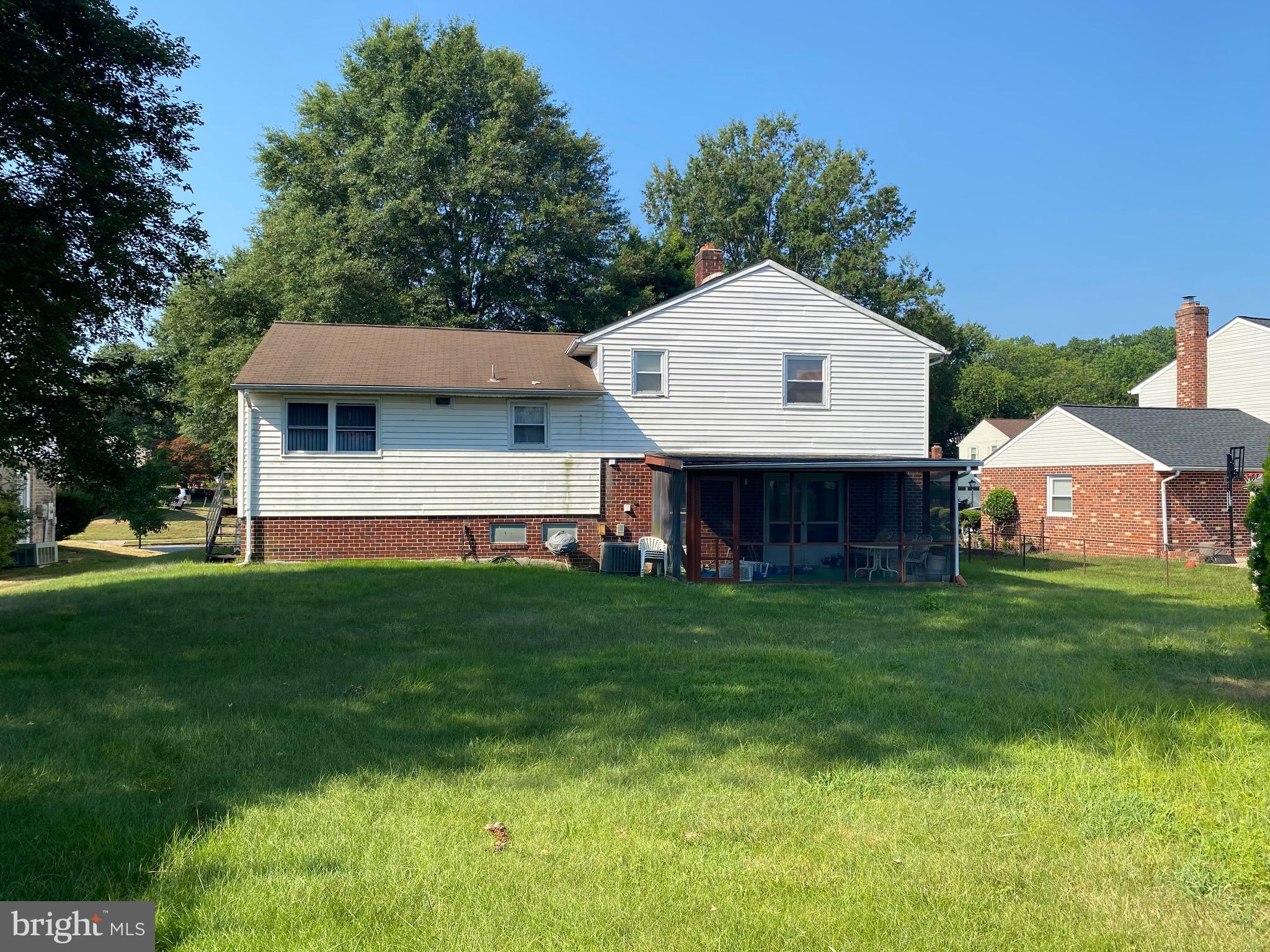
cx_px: 635
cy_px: 476
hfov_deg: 67.3
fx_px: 954
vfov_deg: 53.1
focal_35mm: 26
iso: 32
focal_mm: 4.25
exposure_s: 1/1808
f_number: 1.8
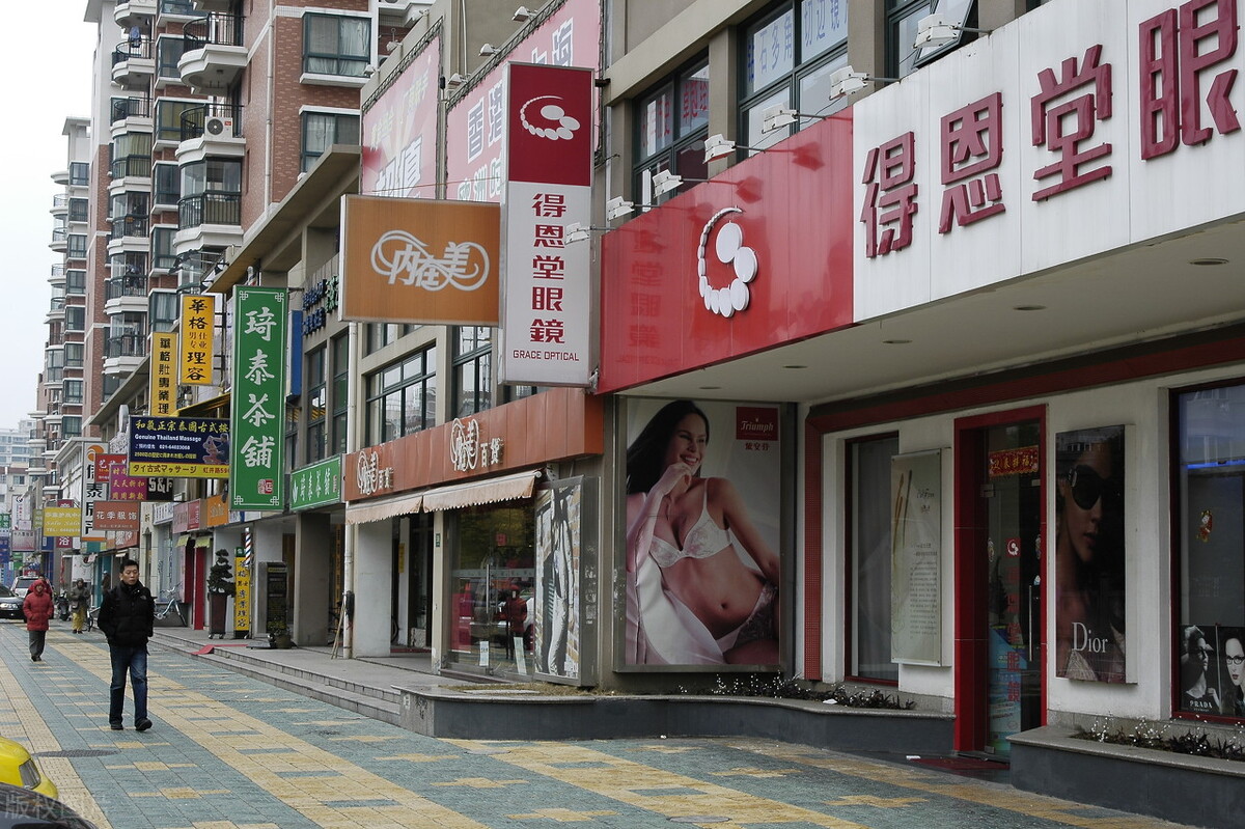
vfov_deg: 23.8
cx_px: 622
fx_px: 1970
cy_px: 414
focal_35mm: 57
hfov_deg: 35.1
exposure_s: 1/100
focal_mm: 38
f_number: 8
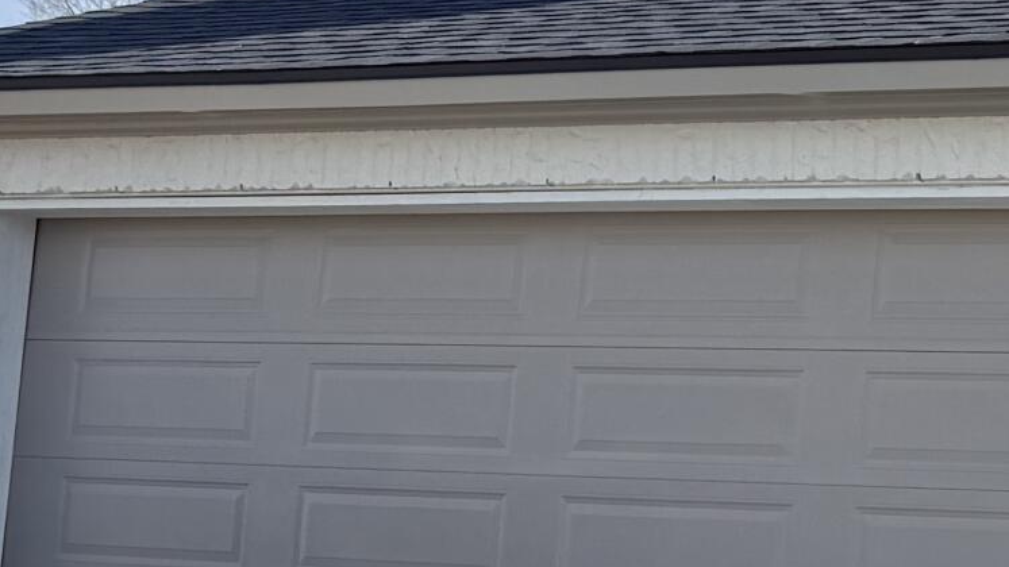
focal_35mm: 105
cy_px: 404
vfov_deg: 11.5
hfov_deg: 17.3
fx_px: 2809
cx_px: 1722
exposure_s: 1/3584
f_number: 1.78
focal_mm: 6.76
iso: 80
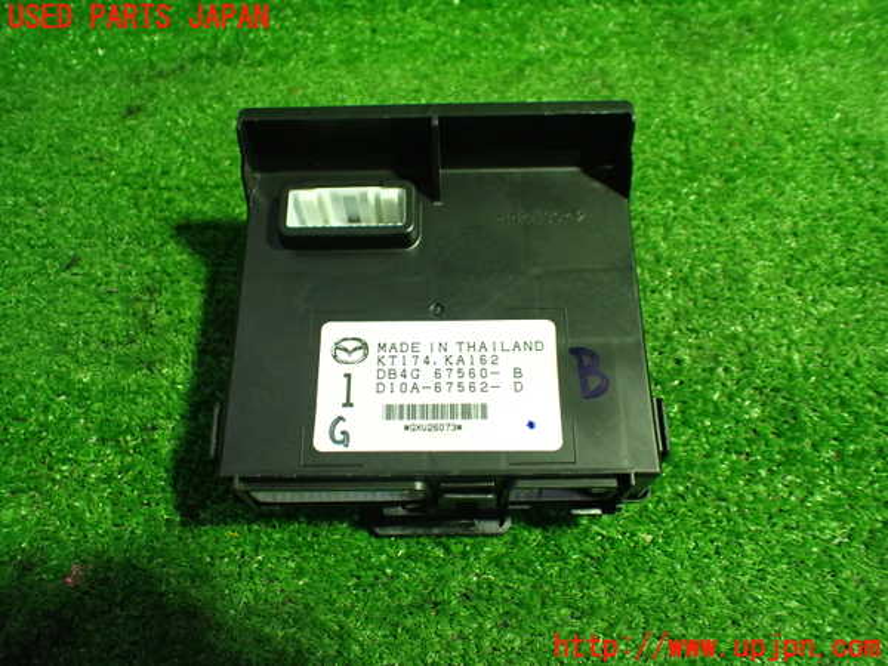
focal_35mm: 30
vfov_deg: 46.8
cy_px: 333
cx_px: 444
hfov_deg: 60.0
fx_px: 770
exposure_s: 1/80
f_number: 2.3
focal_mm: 5.4
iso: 800
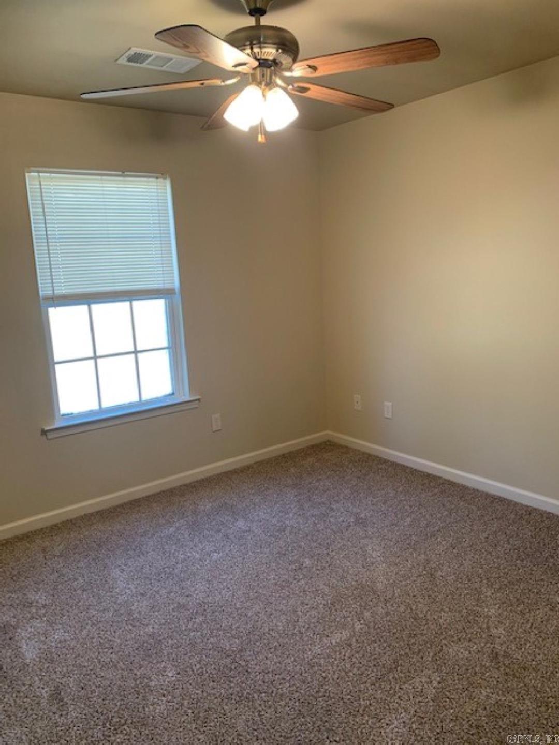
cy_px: 372
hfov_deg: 53.1
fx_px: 560
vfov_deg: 67.3
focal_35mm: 26
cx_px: 280
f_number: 1.8
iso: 100
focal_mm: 4.25
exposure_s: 1/60
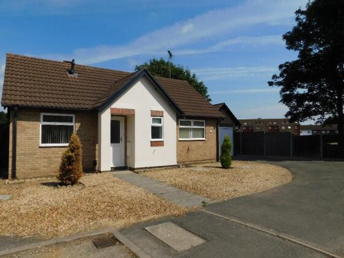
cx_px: 174
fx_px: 238
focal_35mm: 24
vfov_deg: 56.8
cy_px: 127
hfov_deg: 71.6
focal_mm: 4
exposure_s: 1/1000
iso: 125
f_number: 6
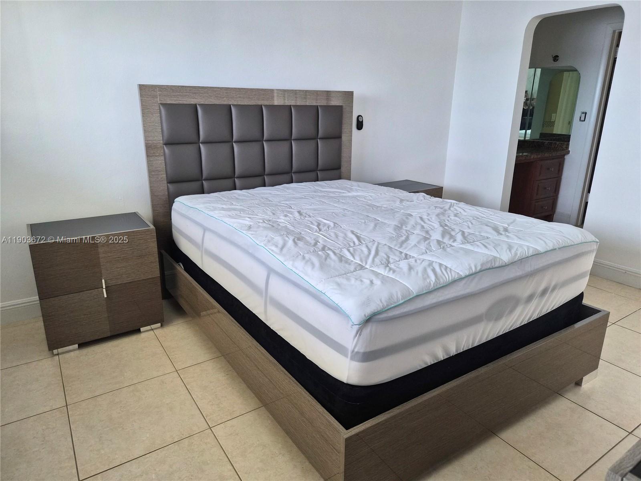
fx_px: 426
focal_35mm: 23
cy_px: 240
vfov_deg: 58.9
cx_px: 320
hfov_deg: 73.9
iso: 200
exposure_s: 1/180
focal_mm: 5.4
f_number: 1.8
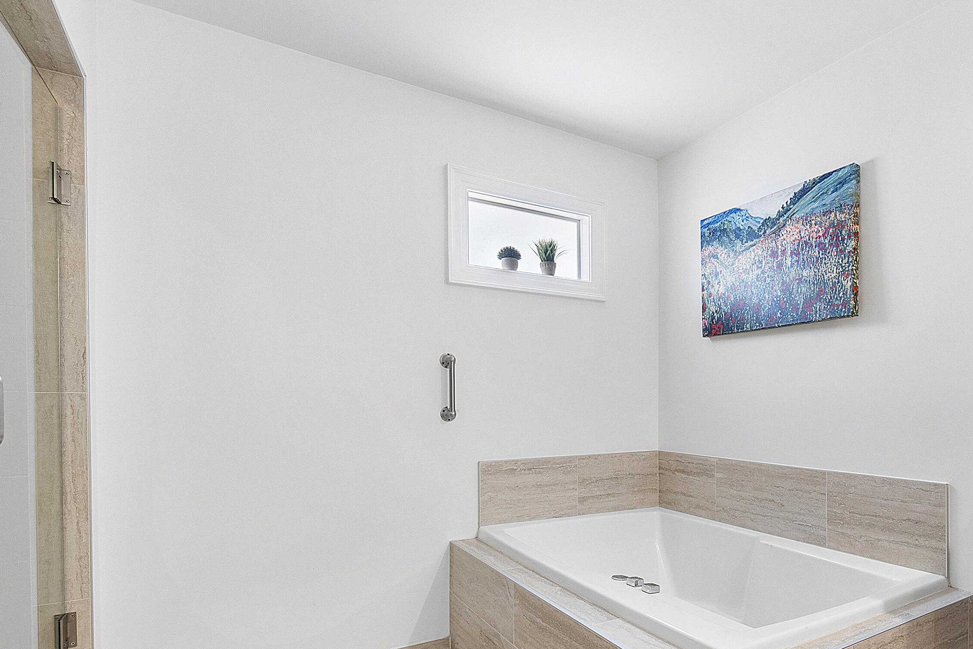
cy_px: 414
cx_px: 647
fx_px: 541
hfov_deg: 81.2
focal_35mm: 20
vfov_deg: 60.9
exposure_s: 1/20
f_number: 8
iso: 250
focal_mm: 10
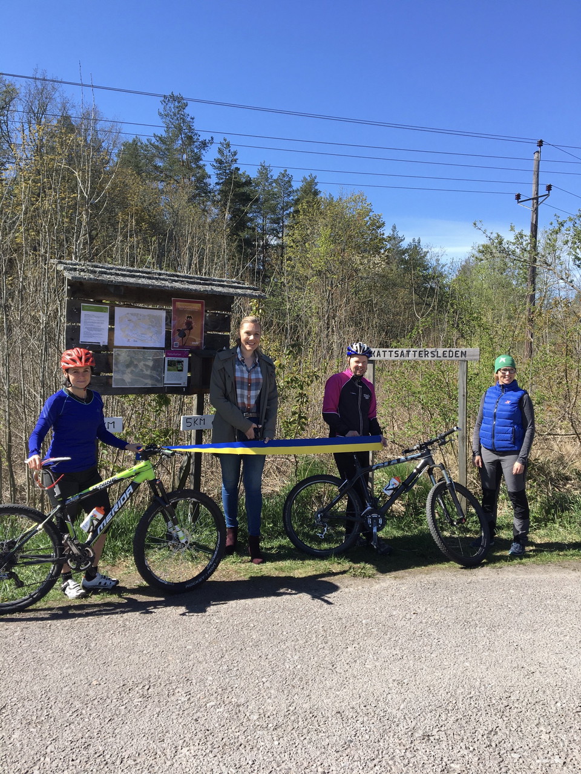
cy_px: 387
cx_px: 290
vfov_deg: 61.7
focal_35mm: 29
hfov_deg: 48.2
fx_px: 649
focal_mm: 4.15
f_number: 2.2
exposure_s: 1/725
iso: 25
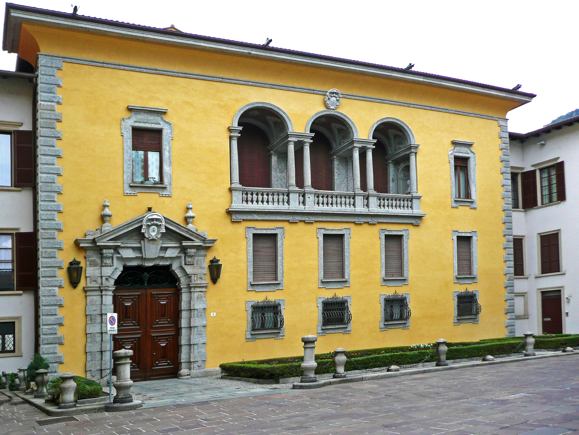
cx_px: 290
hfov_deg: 63.4
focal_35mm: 28
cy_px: 218
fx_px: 468
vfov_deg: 49.7
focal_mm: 4.6
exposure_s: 1/125
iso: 100
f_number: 3.3
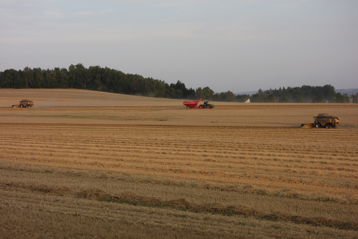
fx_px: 656
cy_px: 121
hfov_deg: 30.5
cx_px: 177
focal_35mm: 66
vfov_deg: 20.6
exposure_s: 1/125
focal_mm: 24.11
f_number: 5.6
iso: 125
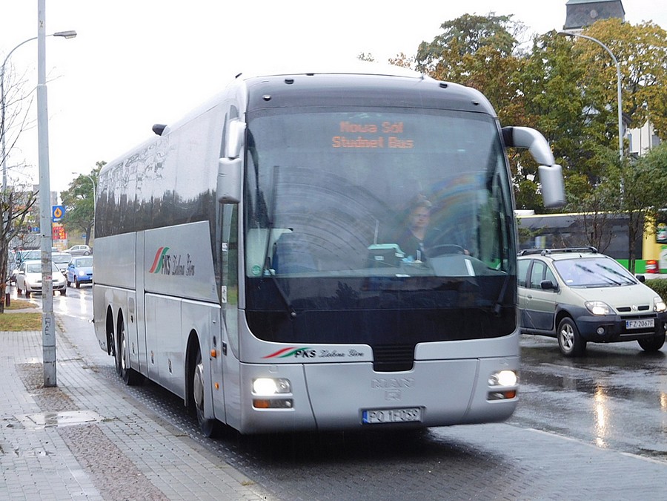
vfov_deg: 21.0
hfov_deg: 27.8
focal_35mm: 70
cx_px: 334
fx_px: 1349
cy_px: 250
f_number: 4.5
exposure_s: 1/40
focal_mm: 12.5
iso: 125
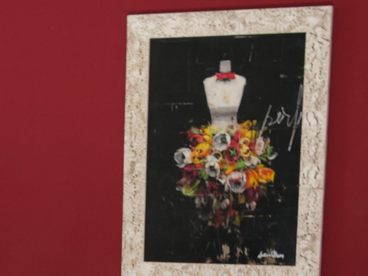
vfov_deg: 10.2
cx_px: -56
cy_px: 447
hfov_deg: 13.8
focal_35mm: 139
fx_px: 1478
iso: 640
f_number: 3.5
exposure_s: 1/80
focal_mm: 20
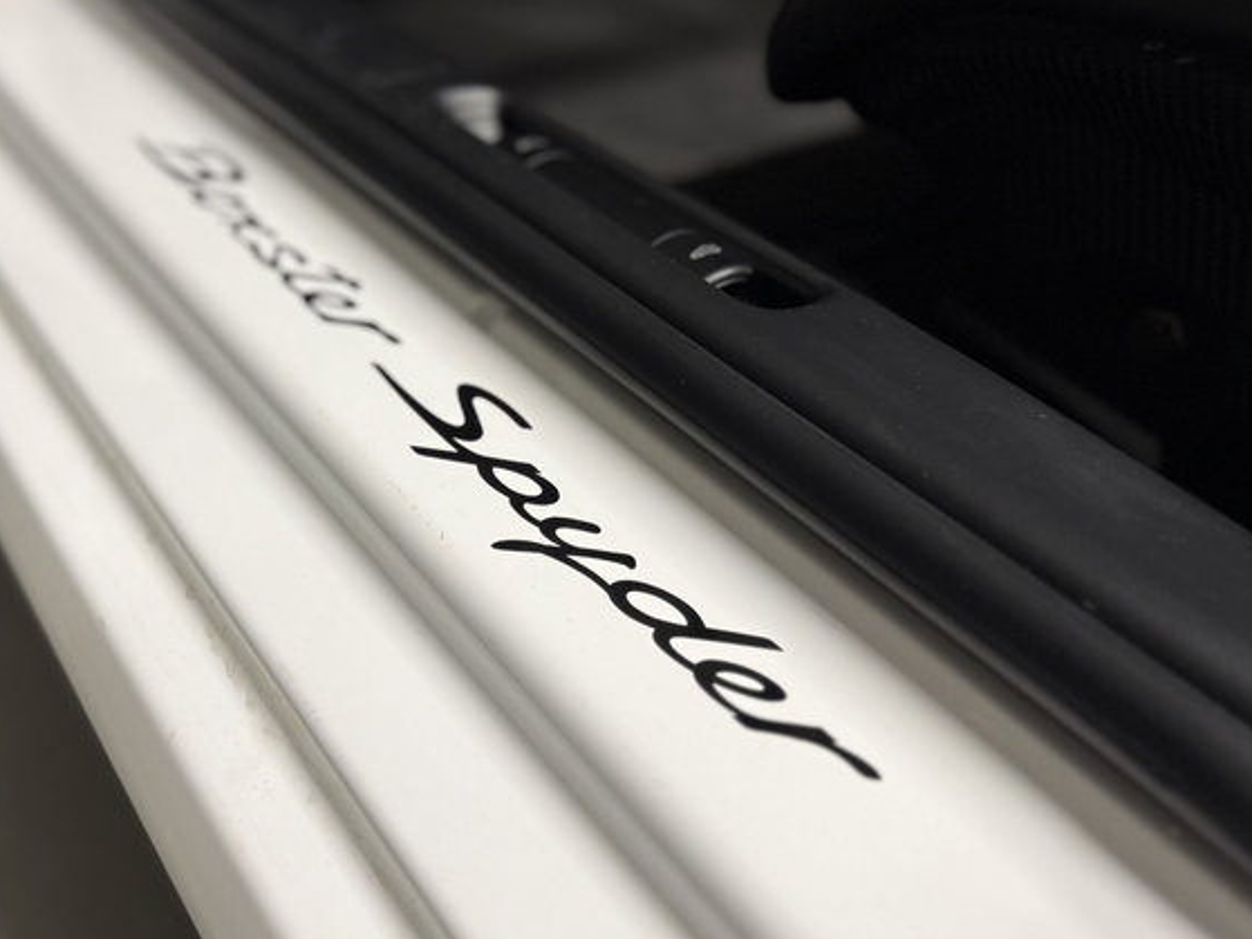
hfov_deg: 55.0
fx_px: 1193
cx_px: 508
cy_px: 424
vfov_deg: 42.9
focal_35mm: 33
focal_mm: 6.76
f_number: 1.78
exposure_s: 1/50
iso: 125
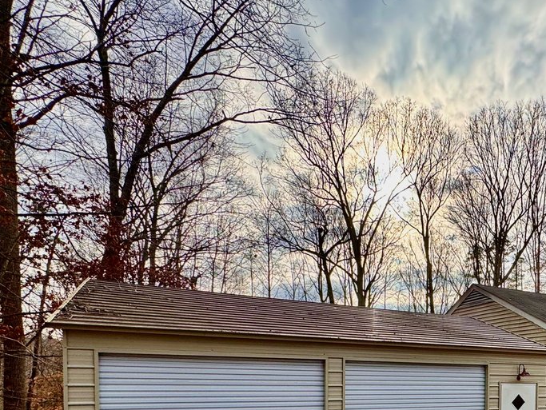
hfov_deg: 50.1
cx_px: 515
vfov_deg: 40.5
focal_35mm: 31
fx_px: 489
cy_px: 399
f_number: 2.2
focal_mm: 2.22
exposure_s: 1/1236
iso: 50
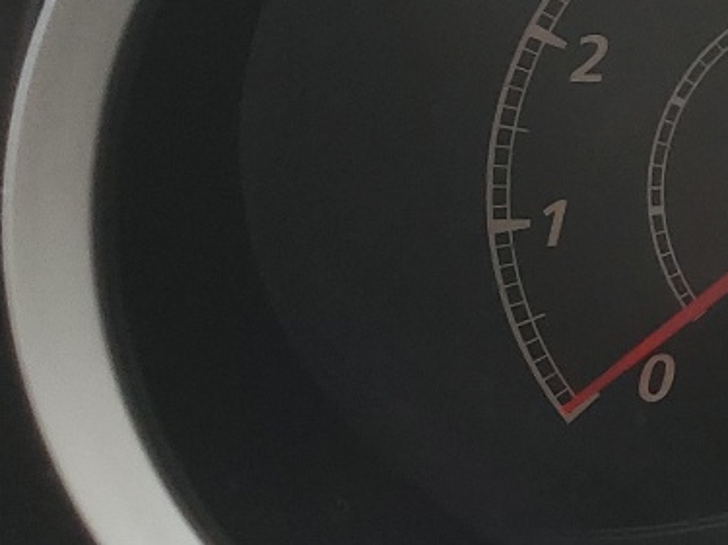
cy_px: 4
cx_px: 1470
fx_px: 2334
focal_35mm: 111
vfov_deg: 13.2
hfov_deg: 14.6
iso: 50
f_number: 1.5
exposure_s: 1/169
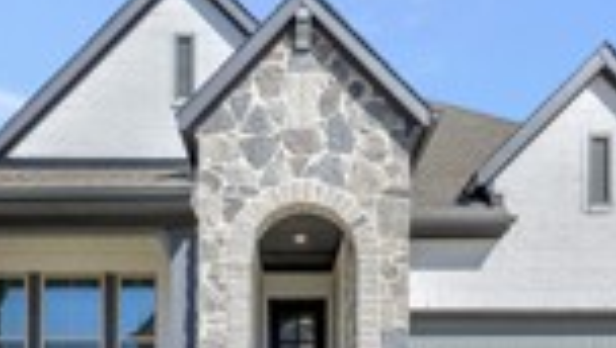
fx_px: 720
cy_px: 425
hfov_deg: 46.2
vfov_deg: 24.5
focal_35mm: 44
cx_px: 267
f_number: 9
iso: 100
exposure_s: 1/400
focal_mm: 16
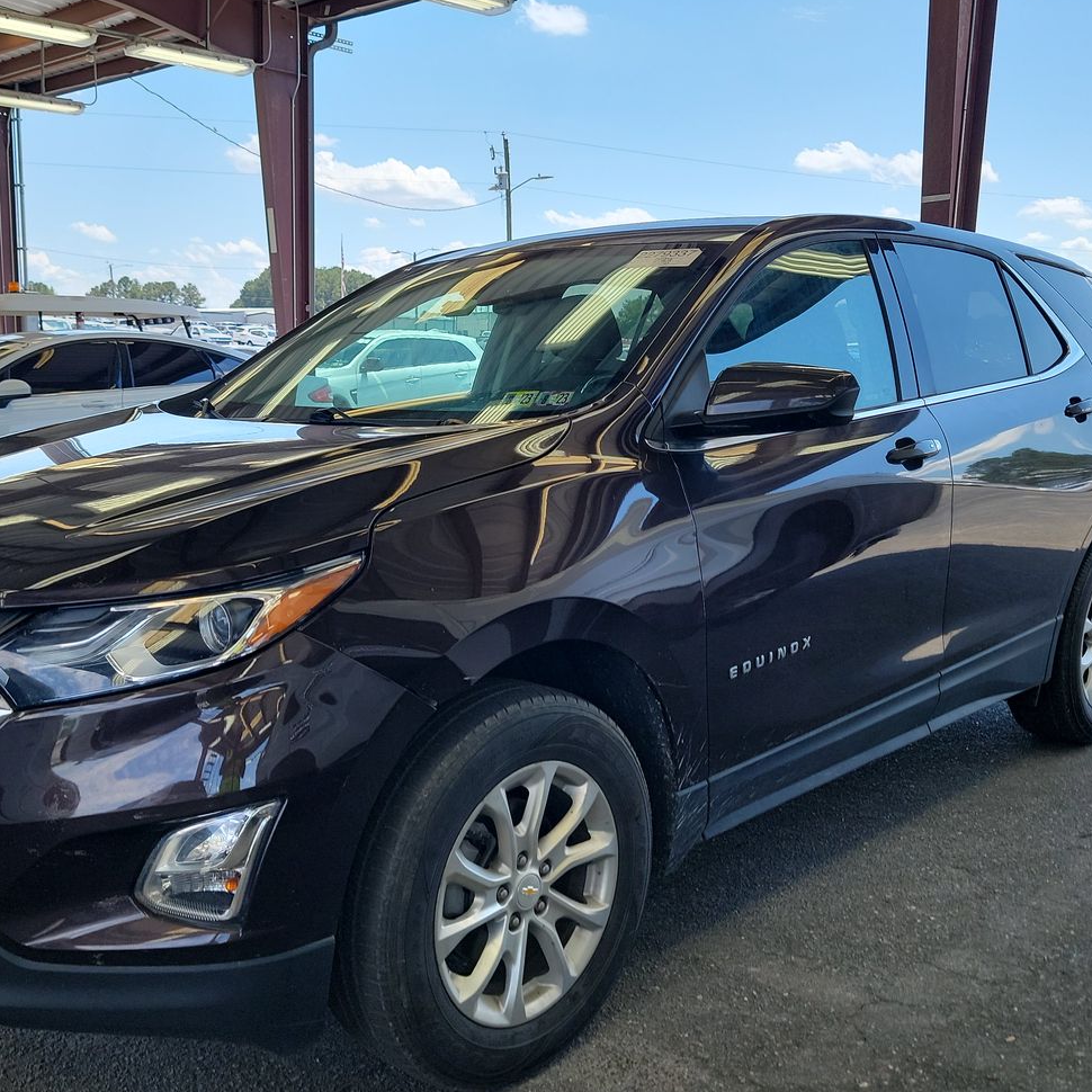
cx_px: 485
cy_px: 552
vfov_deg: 47.2
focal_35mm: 35
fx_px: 1249
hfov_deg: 47.1
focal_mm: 6.7
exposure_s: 1/243
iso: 50
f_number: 1.8
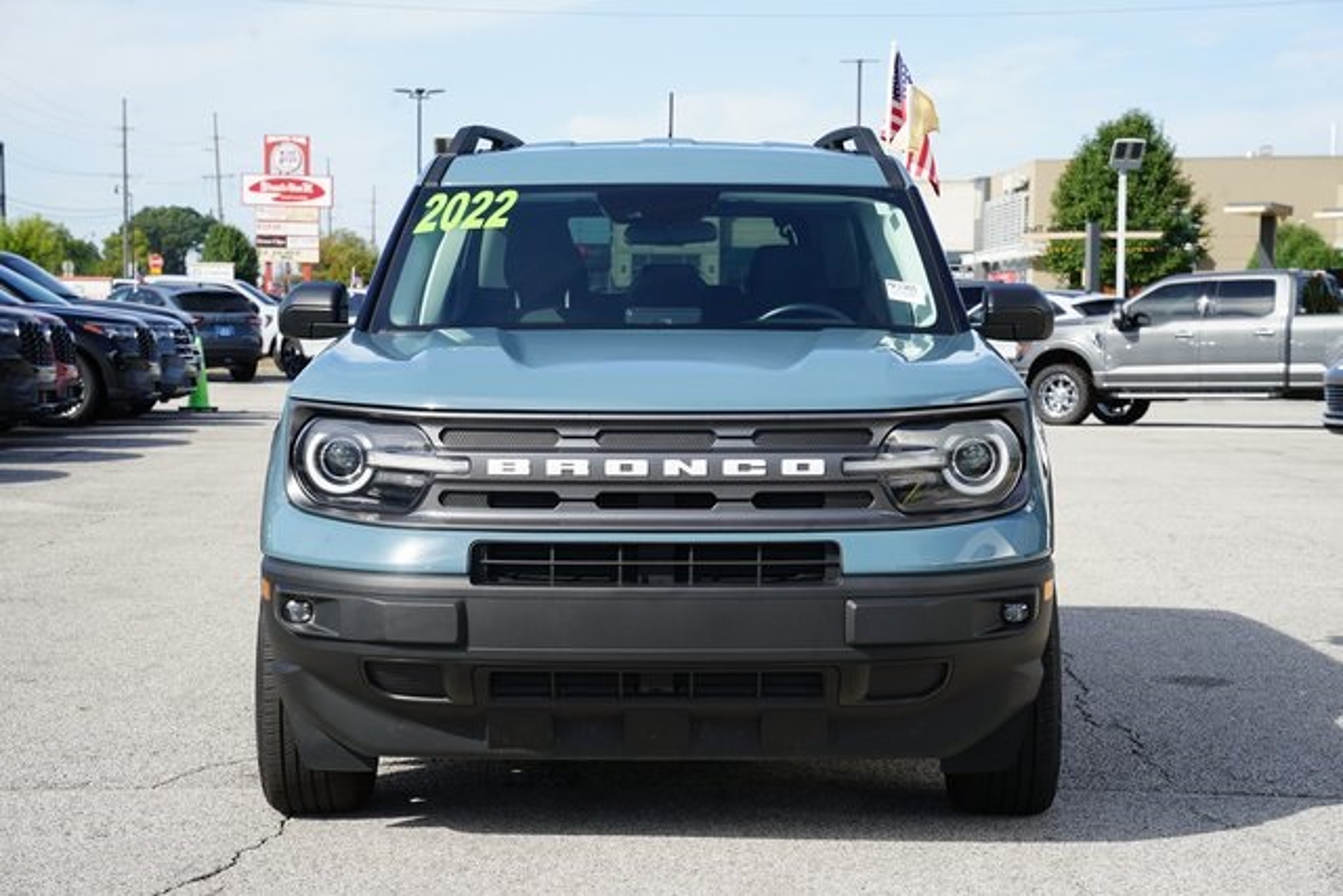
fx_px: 2761
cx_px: 672
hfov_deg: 27.3
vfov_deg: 18.4
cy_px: 448
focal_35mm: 74
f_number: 11
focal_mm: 74
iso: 100
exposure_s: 1/100
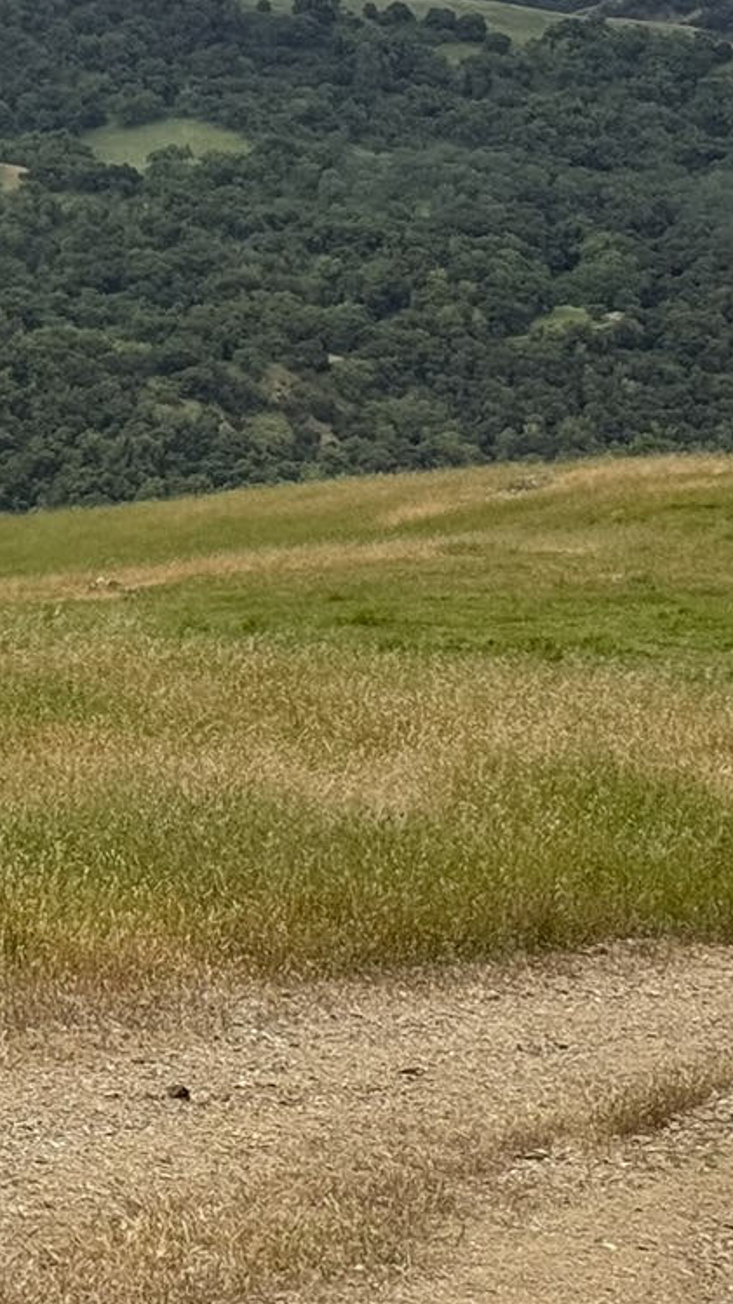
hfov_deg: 7.9
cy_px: 28
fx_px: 4944
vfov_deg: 14.8
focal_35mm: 143
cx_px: -921
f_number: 1.78
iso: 64
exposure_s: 1/5208
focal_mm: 6.76
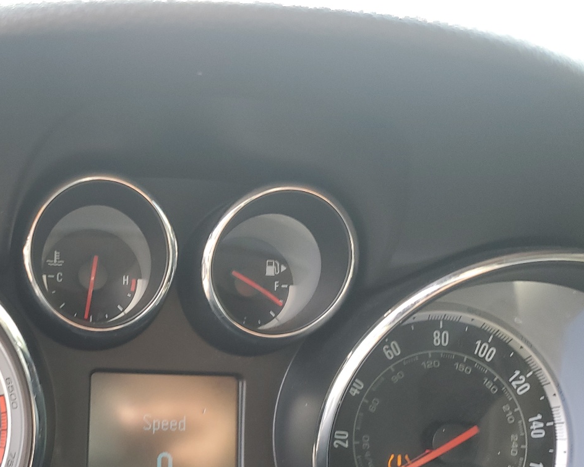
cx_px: 145
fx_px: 743
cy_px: 366
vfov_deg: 34.0
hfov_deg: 41.6
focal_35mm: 43
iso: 58
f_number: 1.5
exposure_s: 1/120
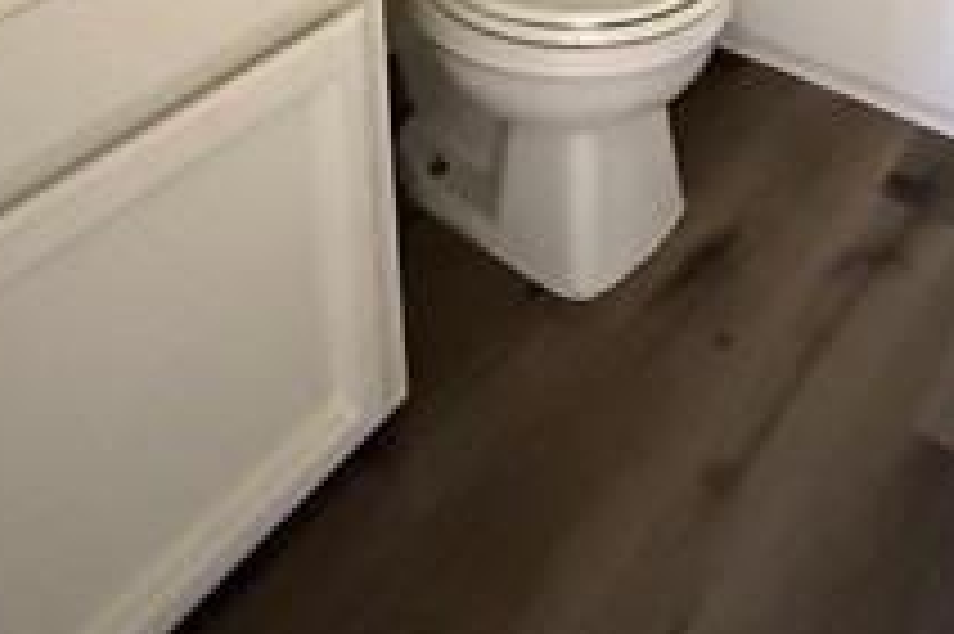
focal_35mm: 44
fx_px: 1165
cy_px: -414
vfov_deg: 22.4
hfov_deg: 43.8
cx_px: 652
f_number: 2.2
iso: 1250
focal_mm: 2.22
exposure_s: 1/60
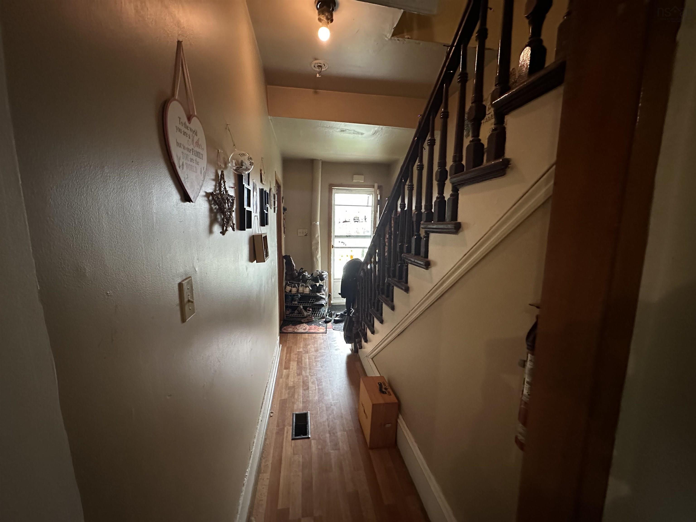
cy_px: 261
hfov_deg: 102.1
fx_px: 281
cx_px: 348
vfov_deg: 85.7
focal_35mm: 14
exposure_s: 1/40
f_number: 2.2
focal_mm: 2.22
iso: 1000
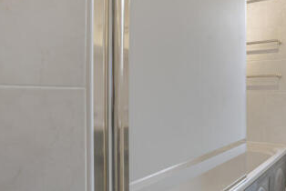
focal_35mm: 25
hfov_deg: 58.9
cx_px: 266
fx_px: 199
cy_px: 92
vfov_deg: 51.4
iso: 320
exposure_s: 1/1.67
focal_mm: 12
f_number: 10
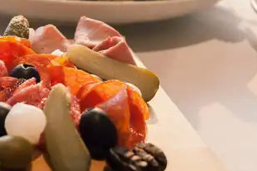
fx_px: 514
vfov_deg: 18.4
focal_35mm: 72
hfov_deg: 27.1
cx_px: 28
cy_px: -4
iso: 400
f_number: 6.3
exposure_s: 1/125
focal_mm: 35
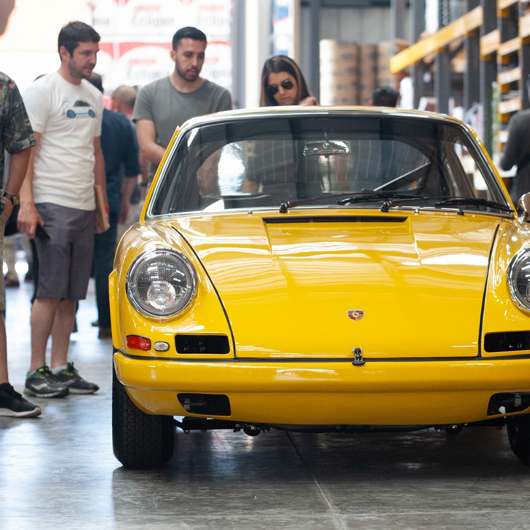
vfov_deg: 12.1
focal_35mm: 144
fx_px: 2494
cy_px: 265
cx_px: 289
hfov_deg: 12.1
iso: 3200
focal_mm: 112
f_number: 4
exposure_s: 1/125
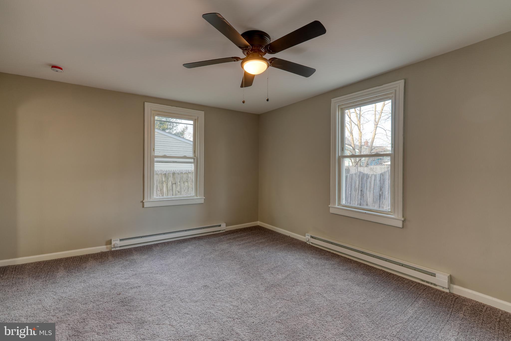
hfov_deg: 96.7
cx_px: 256
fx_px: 227
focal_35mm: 16
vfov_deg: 73.8
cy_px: 170
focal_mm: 16
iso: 320
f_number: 9
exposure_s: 1/4
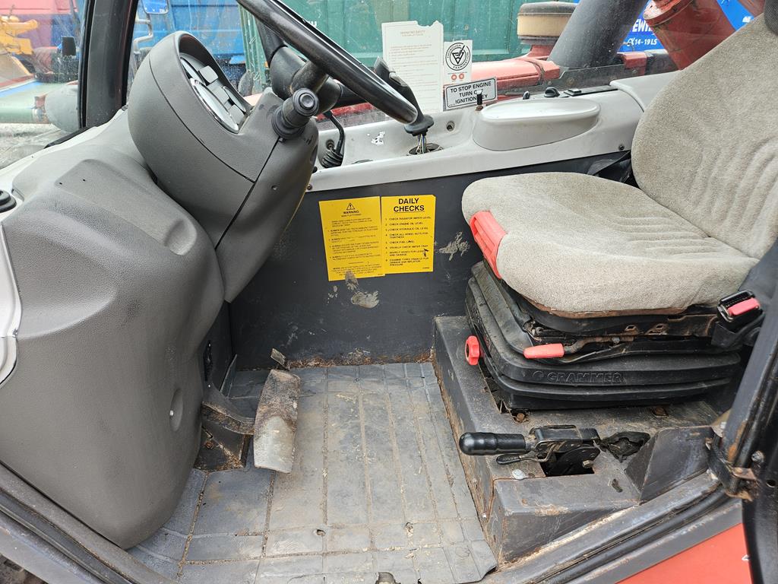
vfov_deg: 58.9
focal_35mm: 23
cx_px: 389
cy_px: 292
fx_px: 517
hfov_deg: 73.9
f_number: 1.8
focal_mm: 5.4
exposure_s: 1/180
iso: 32
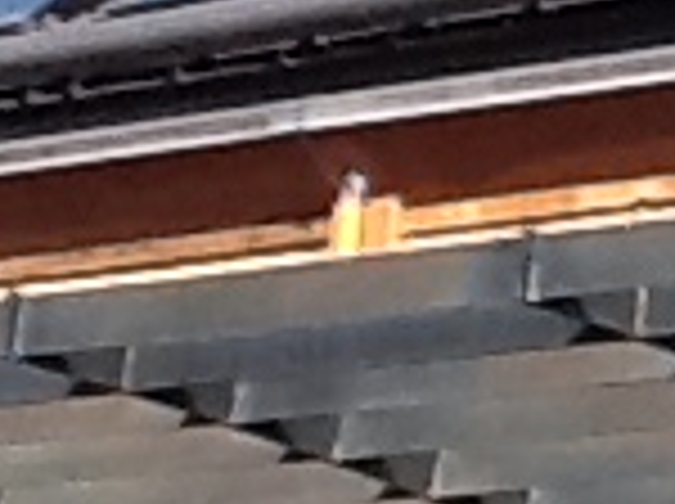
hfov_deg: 6.5
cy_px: 621
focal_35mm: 282
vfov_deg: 5.2
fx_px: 5490
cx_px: 1935
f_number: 2.4
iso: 40
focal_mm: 2.03
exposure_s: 1/622
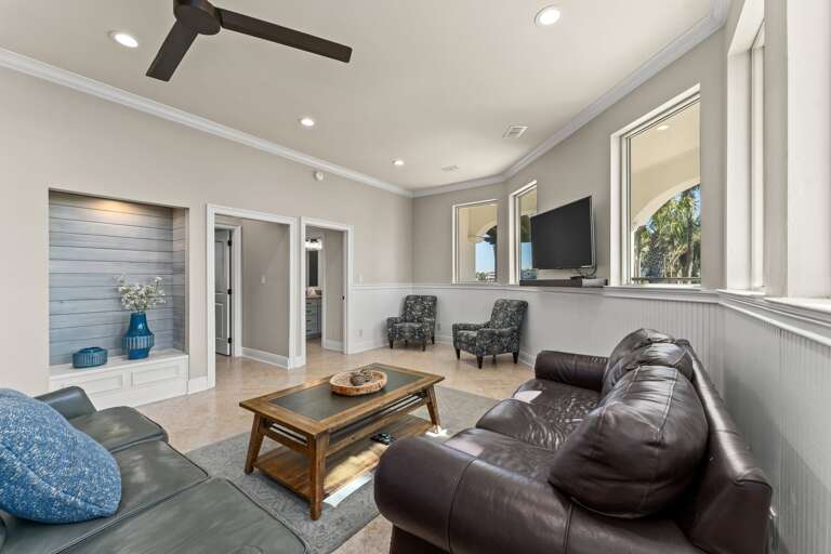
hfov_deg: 104.3
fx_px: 323
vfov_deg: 81.2
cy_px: 277
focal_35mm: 14
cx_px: 416
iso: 400
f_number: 8
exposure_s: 1/15
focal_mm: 14
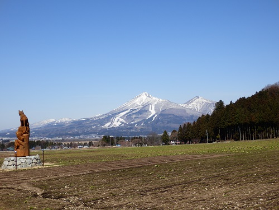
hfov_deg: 50.1
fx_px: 298
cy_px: 105
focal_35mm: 37
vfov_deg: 38.7
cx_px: 140
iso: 80
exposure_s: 1/160
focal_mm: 6.6
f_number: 10.1
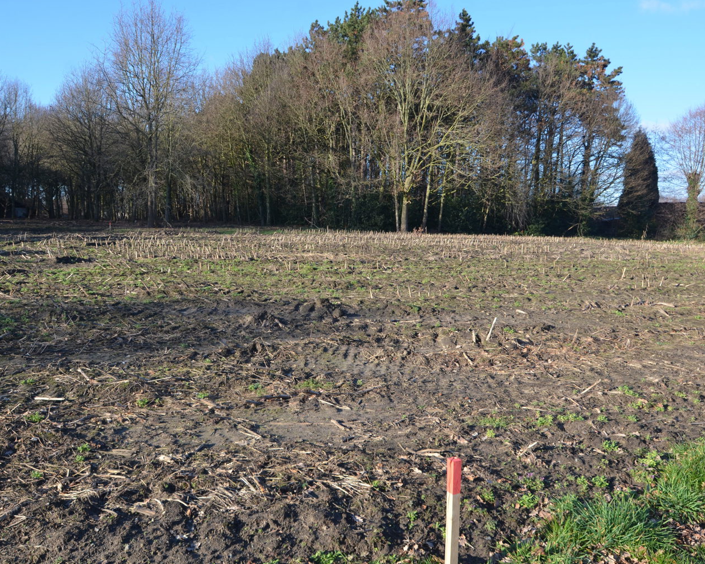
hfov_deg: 54.8
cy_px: 283
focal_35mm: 33
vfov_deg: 45.1
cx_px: 356
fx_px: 680
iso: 200
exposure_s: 1/250
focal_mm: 19
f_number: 8
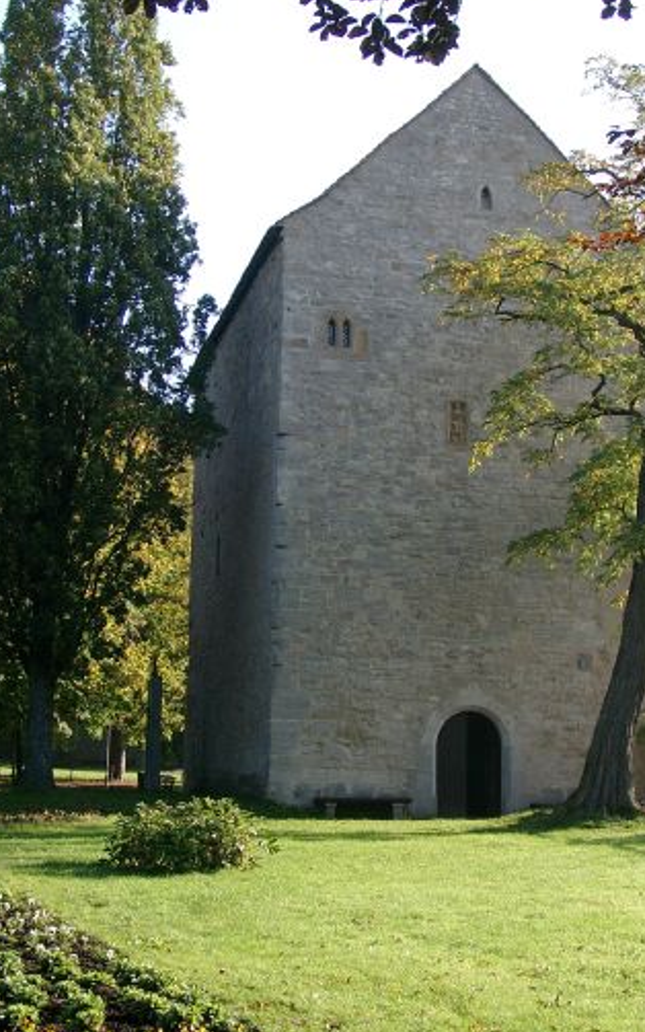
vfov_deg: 35.7
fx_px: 1602
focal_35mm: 57
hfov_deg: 22.7
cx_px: 438
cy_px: 483
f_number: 4
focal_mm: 9.29
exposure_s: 1/215
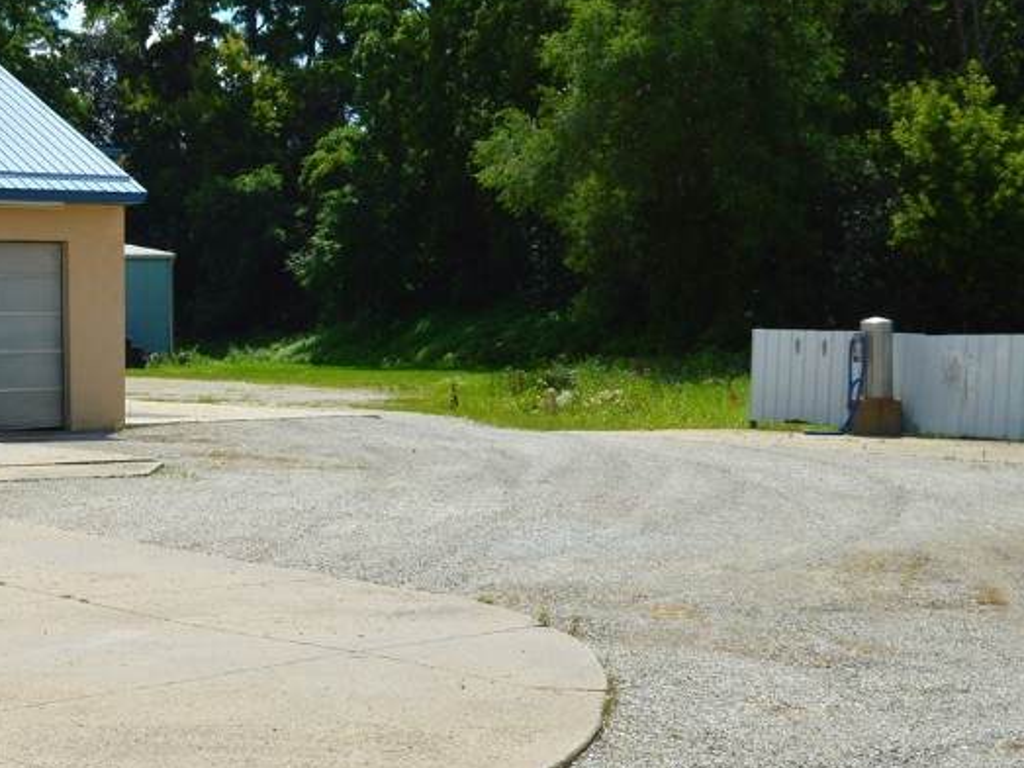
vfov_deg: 21.0
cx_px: 89
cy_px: 353
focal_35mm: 70
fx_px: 2070
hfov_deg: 26.8
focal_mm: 22
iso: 160
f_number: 11
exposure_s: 1/500
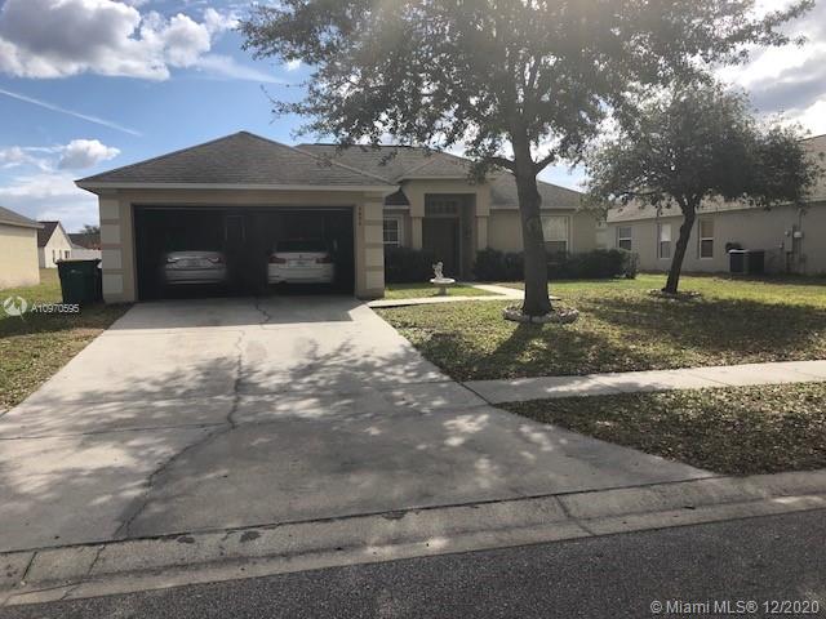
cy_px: 310
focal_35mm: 28
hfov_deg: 63.4
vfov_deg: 49.7
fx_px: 668
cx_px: 413
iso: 20
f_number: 1.8
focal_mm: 4
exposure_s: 1/2667
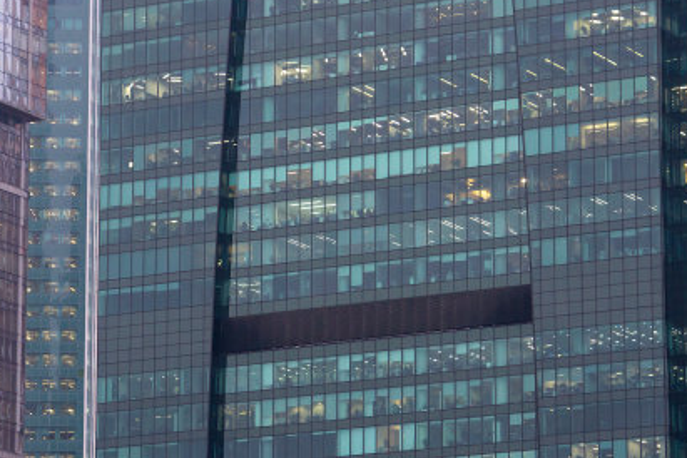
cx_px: 313
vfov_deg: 7.1
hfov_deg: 10.7
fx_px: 3664
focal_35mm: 192
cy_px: 144
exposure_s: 1/160
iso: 1000
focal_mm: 86
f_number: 5.6
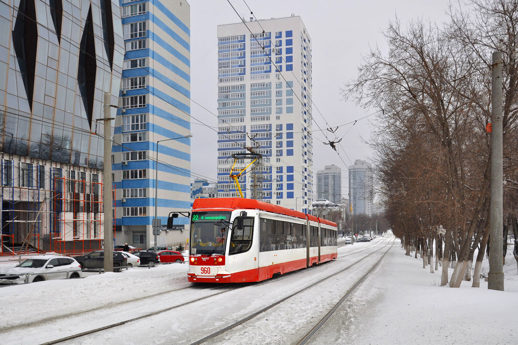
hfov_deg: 57.3
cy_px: 172
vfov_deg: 39.9
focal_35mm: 33
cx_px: 259
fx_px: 475
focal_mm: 22
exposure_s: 1/320
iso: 200
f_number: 6.3
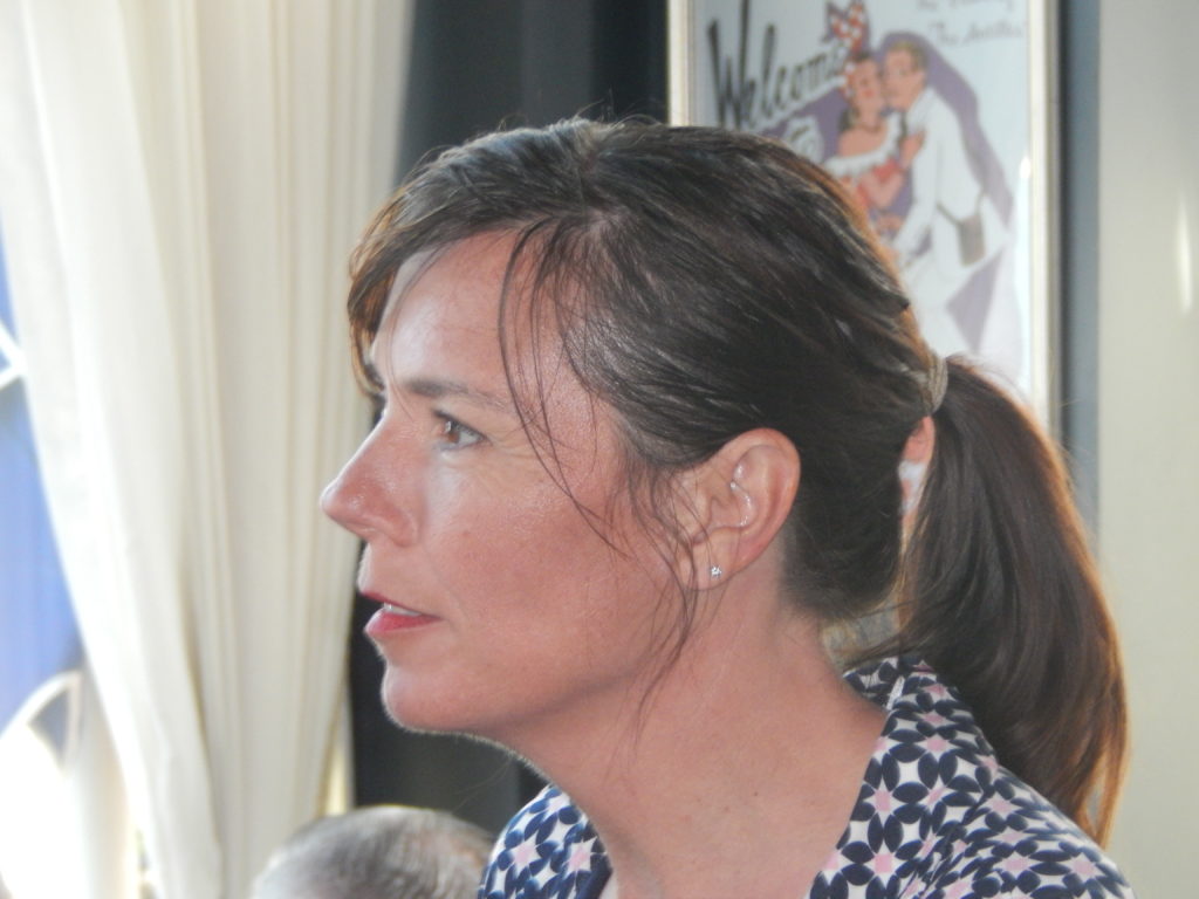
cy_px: 450
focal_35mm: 252
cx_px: 600
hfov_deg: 7.9
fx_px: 8729
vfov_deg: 5.9
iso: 500
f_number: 5.6
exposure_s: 1/30
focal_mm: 44.9
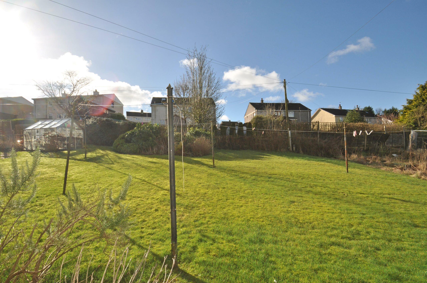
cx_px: 214
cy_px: 142
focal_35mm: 15
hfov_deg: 100.5
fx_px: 178
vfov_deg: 77.2
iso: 200
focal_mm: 10
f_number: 13
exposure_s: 1/200
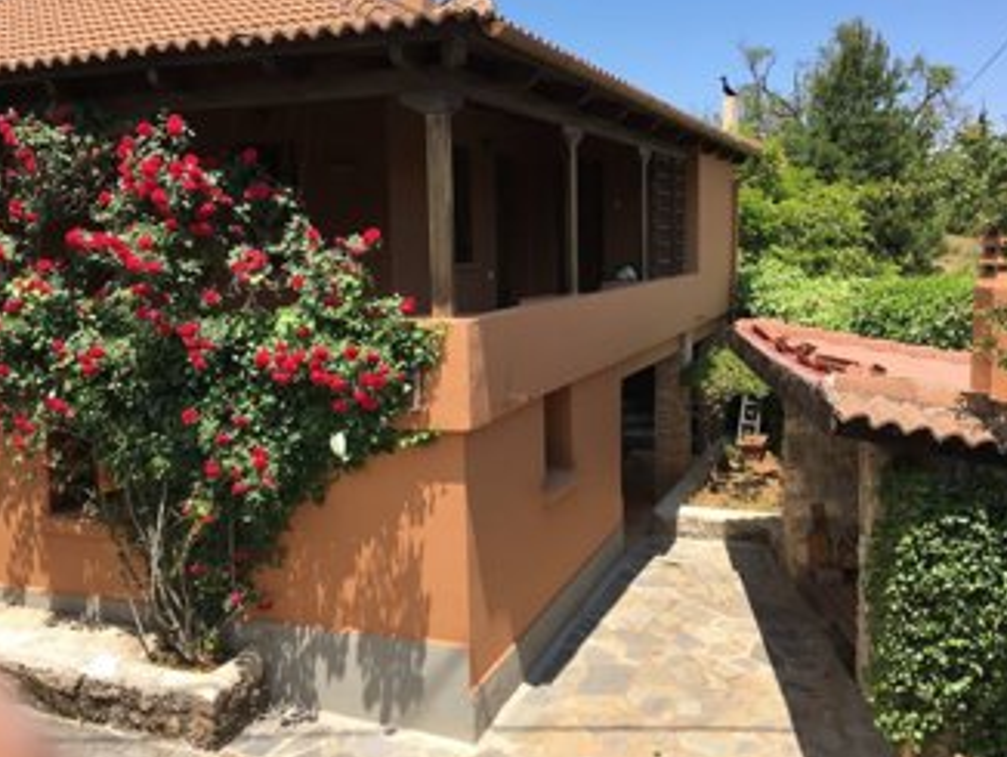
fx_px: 932
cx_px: 541
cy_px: 358
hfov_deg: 56.7
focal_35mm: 32
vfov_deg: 44.2
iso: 25
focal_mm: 4.15
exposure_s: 1/1115
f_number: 2.2
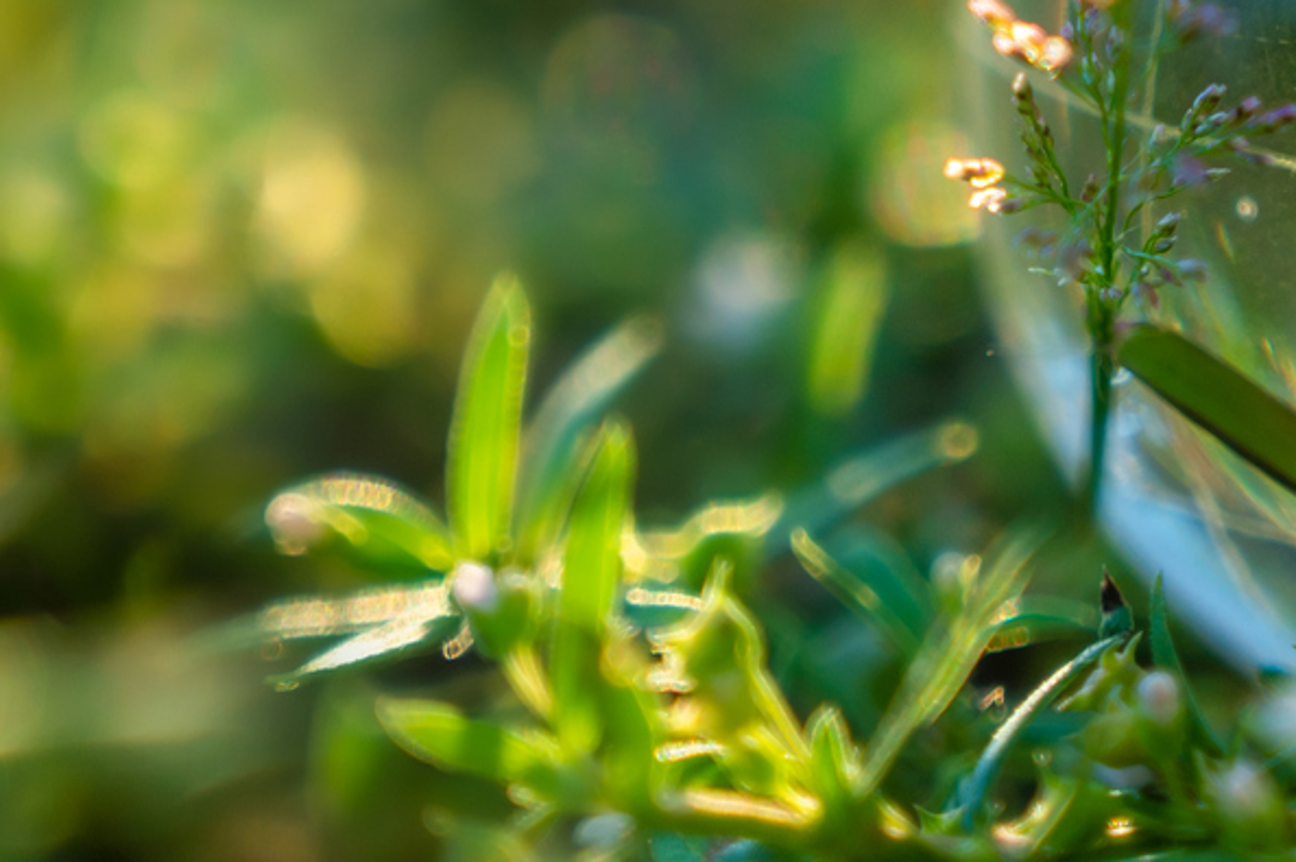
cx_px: 1054
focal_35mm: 250
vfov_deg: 5.5
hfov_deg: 8.2
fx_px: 8992
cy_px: -166
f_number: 4
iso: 100
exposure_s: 1/320
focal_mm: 70
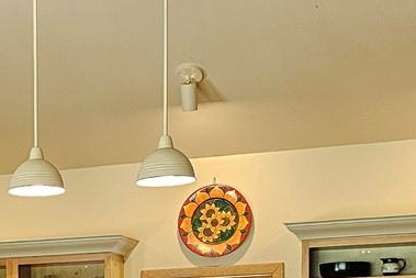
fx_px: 1167
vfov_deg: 12.7
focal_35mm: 101
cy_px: 446
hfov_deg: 19.7
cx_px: 15
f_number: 1.7
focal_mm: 6.3
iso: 500
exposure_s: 1/120
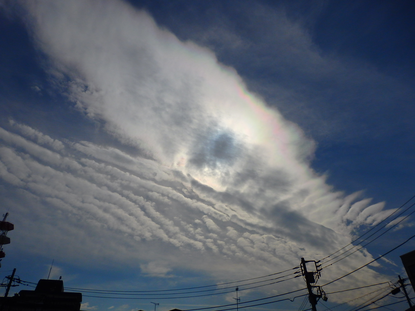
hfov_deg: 69.4
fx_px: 300
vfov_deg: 54.9
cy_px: 156
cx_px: 208
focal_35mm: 25
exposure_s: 1/2000
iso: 125
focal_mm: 4.5
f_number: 8.7
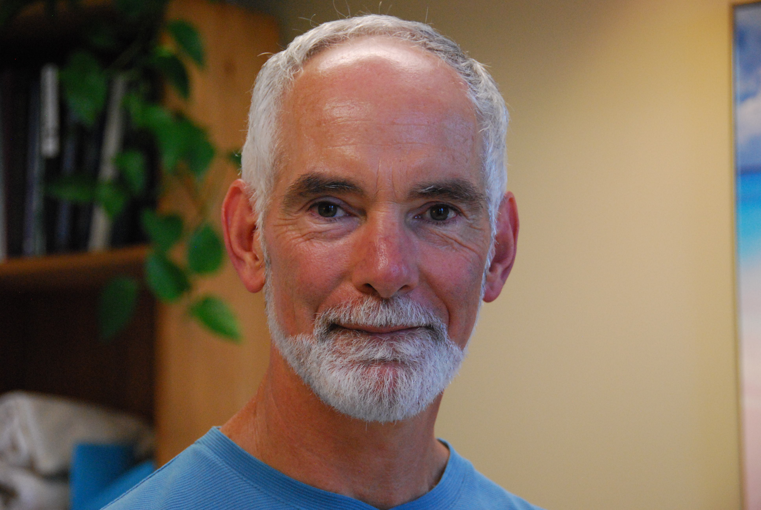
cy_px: 255
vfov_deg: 11.5
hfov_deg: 17.0
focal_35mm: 120
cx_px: 380
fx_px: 2540
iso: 1600
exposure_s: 1/125
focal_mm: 80
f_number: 5.3
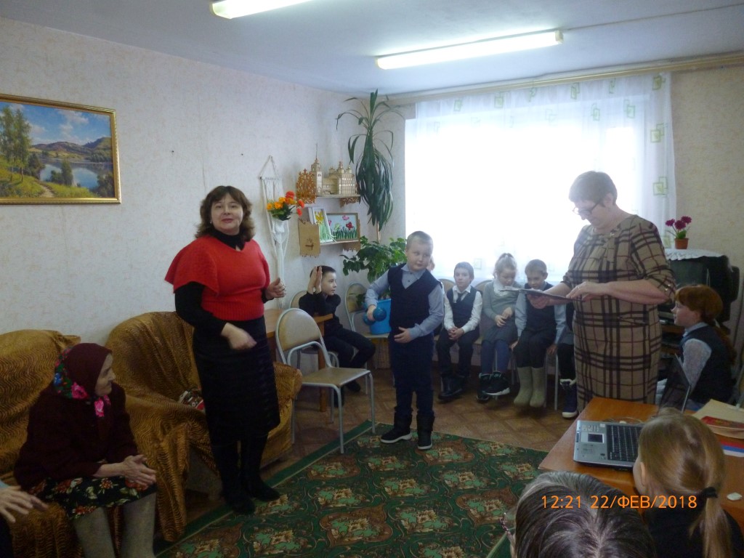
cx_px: 372
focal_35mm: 28
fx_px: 602
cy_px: 279
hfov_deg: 63.4
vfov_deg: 49.7
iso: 320
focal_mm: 5
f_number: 3.1
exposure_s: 1/60
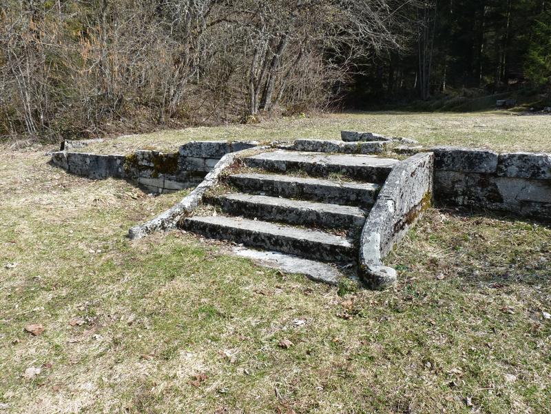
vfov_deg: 51.4
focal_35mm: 27
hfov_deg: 65.3
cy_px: 207
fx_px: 430
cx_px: 276
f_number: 5
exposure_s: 1/250
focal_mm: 4.8
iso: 100
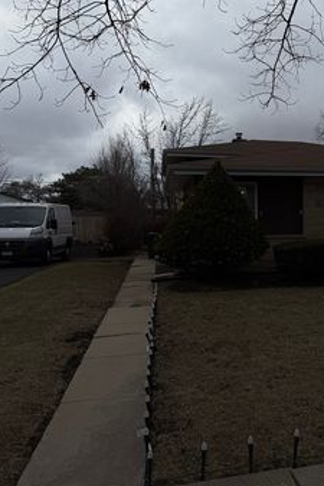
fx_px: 499
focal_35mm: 37
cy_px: 247
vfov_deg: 51.9
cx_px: 287
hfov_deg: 34.2
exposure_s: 1/9091
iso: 80
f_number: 1.78
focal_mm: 6.76
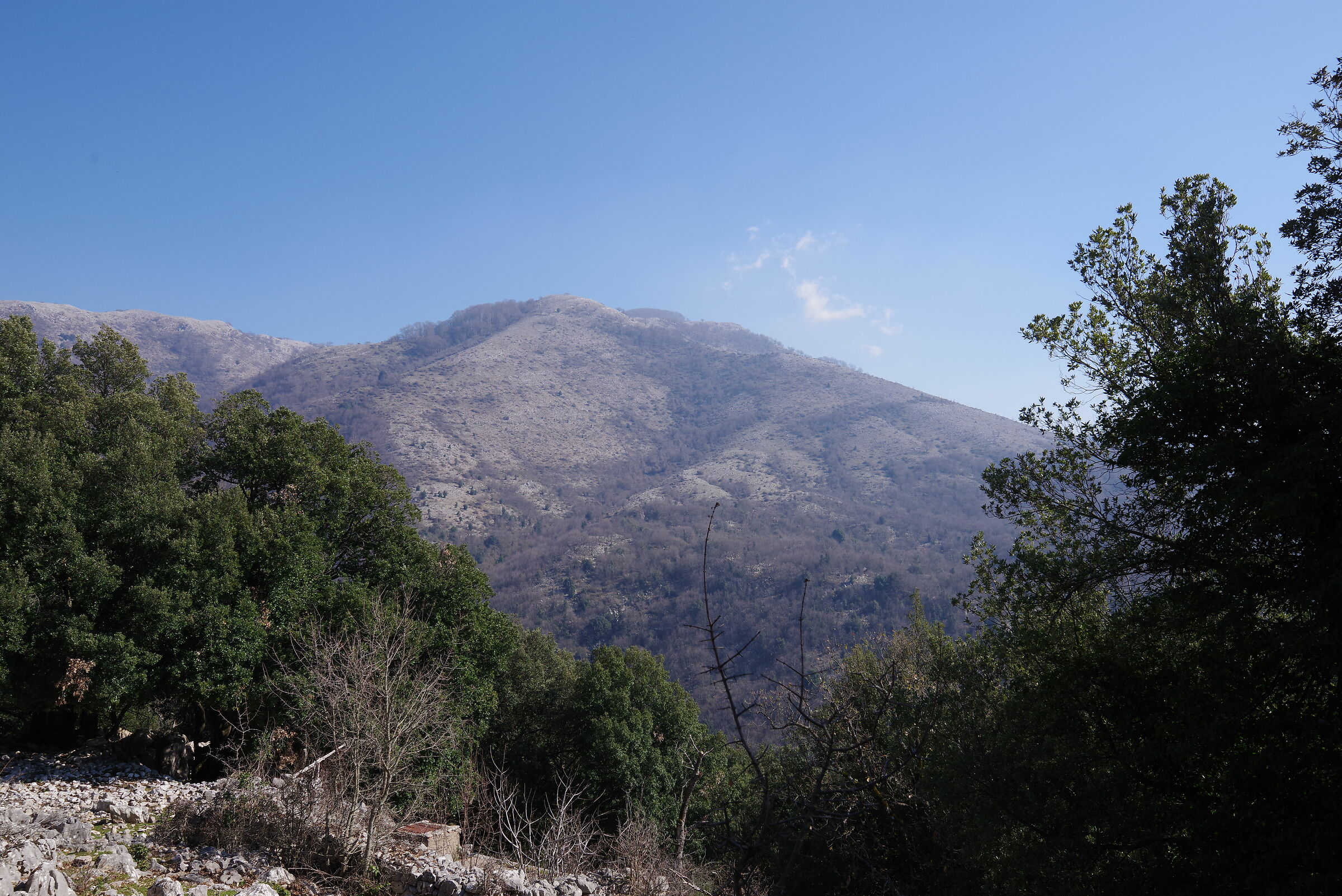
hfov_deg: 61.9
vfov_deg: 43.6
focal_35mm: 30
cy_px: 448
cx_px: 671
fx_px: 1119
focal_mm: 30
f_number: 10
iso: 200
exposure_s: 1/200
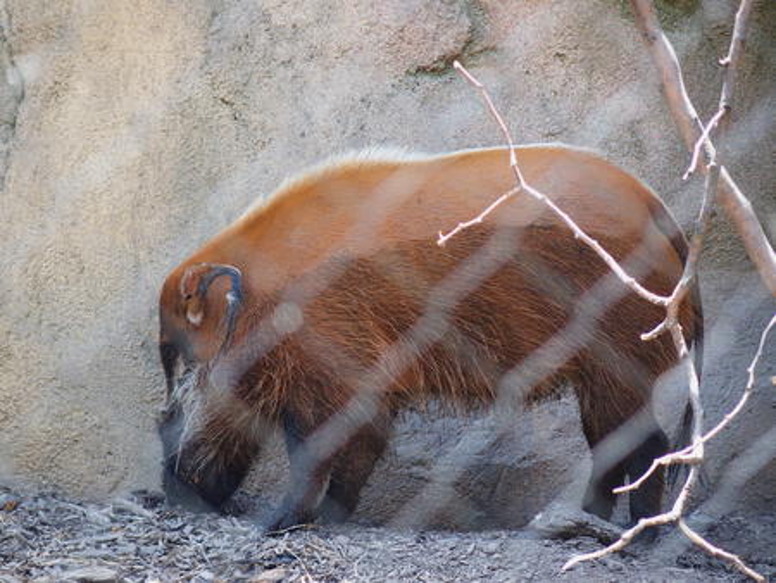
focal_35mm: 270
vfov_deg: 5.5
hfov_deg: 7.3
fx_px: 6056
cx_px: 388
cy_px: 292
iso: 250
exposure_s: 1/250
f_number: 2.8
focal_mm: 56.7
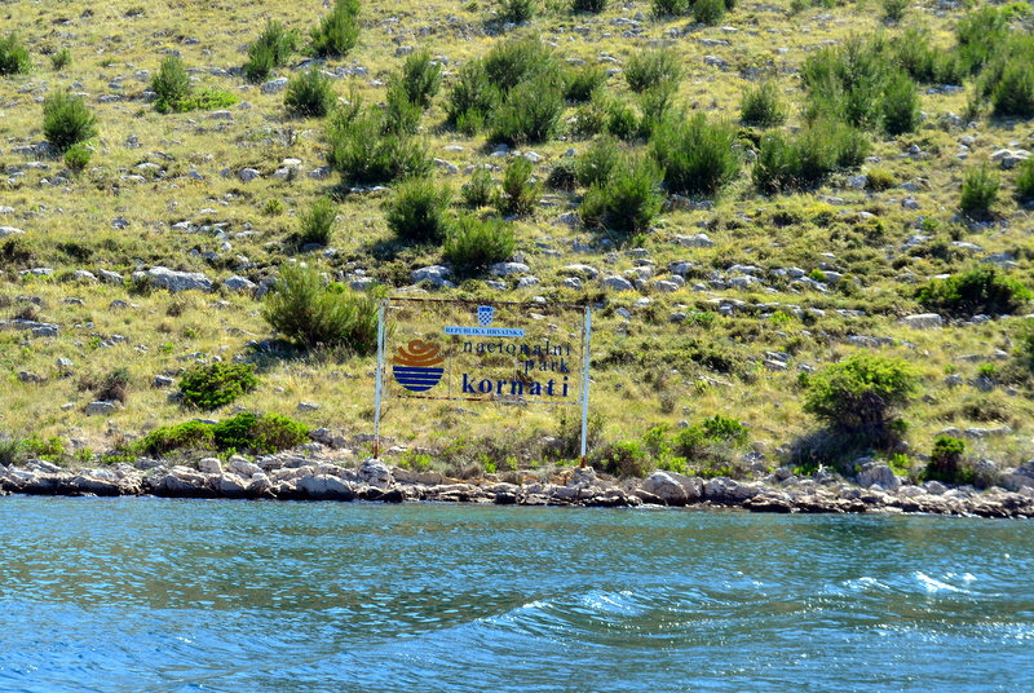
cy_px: 346
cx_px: 517
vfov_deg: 16.6
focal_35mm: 82
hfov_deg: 24.6
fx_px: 2373
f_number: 10
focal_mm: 55
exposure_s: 1/320
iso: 400
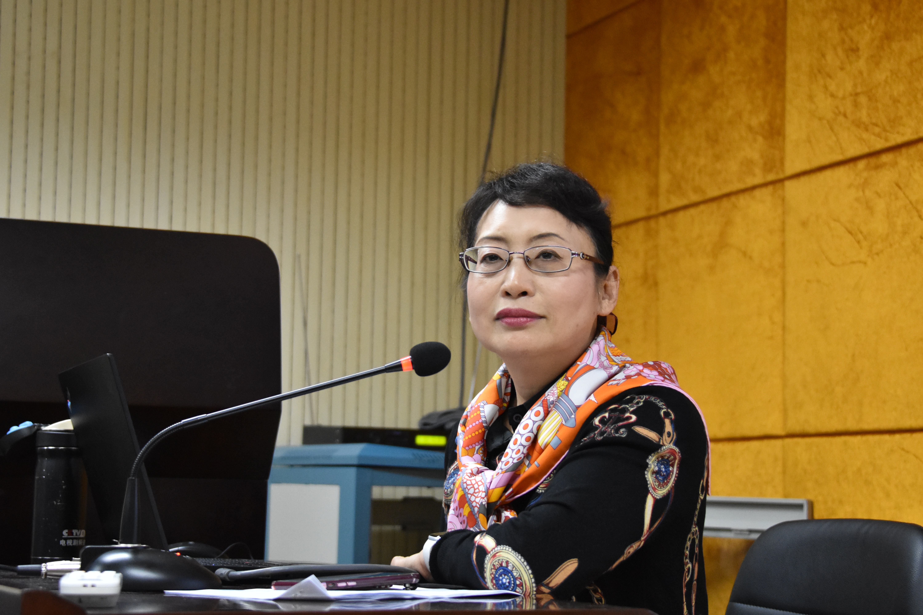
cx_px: 462
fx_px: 2000
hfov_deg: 26.0
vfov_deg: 17.5
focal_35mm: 78
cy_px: 308
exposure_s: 1/50
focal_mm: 52
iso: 3200
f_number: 4.5
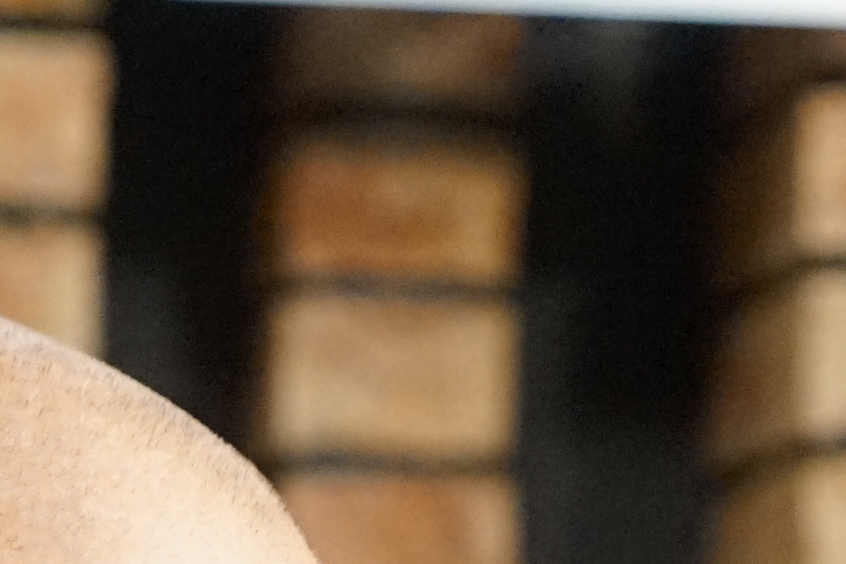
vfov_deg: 4.8
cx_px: -256
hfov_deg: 7.3
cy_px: 1409
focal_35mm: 281
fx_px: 6605
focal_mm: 49
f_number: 4
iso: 5000
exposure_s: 1/160
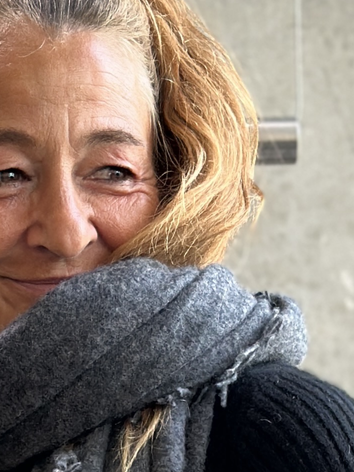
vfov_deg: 9.3
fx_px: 2795
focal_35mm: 205
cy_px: 763
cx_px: -18
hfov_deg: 7.2
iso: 125
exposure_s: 1/121
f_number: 1.78
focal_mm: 6.86
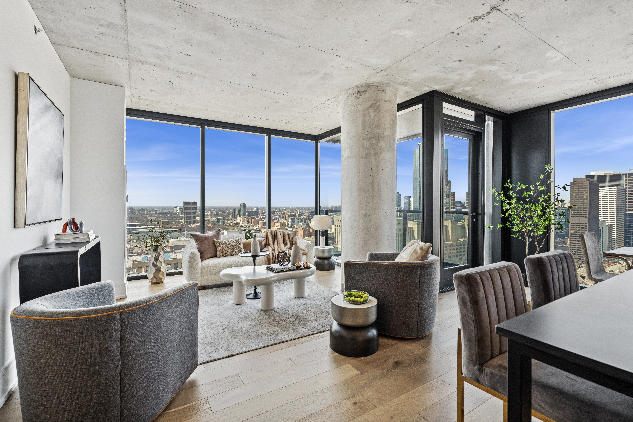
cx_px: 316
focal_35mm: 16
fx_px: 281
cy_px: 211
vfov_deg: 73.7
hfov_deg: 96.7
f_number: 8
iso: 320
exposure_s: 1/80
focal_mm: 16
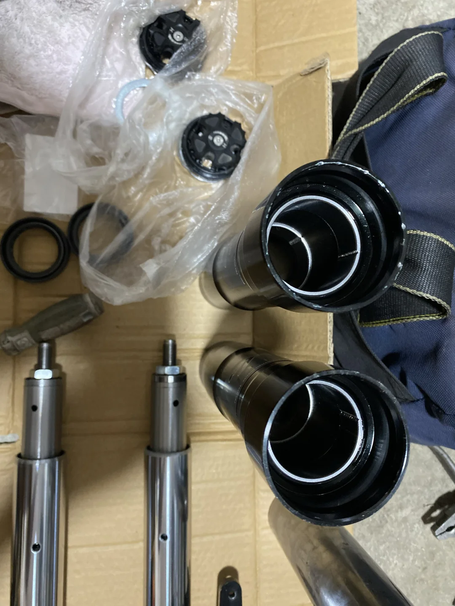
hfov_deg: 53.1
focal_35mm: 26
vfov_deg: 67.3
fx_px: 456
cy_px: 303
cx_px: 228
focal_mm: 4.25
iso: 500
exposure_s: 1/41
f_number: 1.8
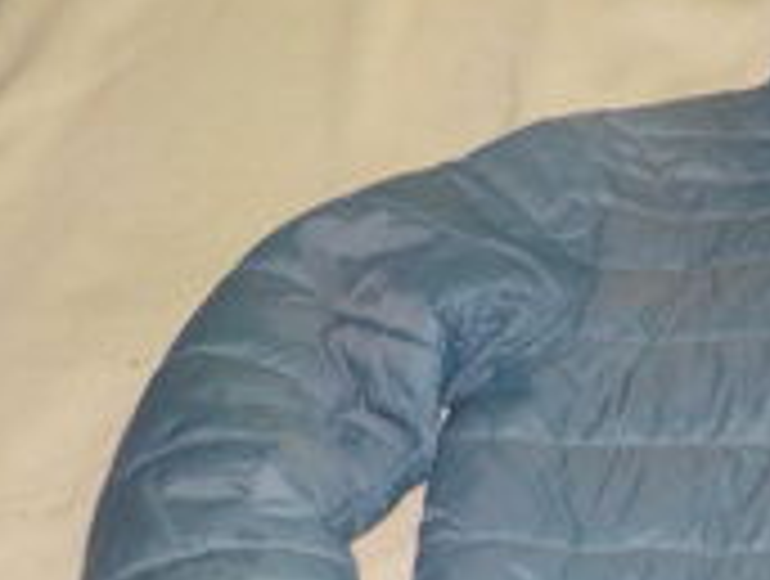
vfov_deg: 17.5
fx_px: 1872
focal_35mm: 84
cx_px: 1000
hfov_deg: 21.1
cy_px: 432
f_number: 3.3
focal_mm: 4.1
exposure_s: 1/30
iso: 200
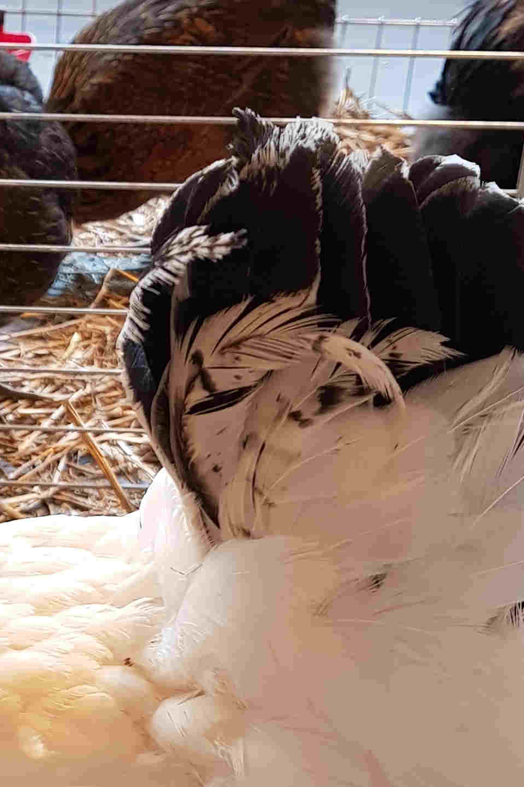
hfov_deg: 17.4
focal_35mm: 76
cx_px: -36
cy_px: 605
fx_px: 1660
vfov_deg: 26.3
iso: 80
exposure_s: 1/50
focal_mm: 4.2
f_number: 1.7
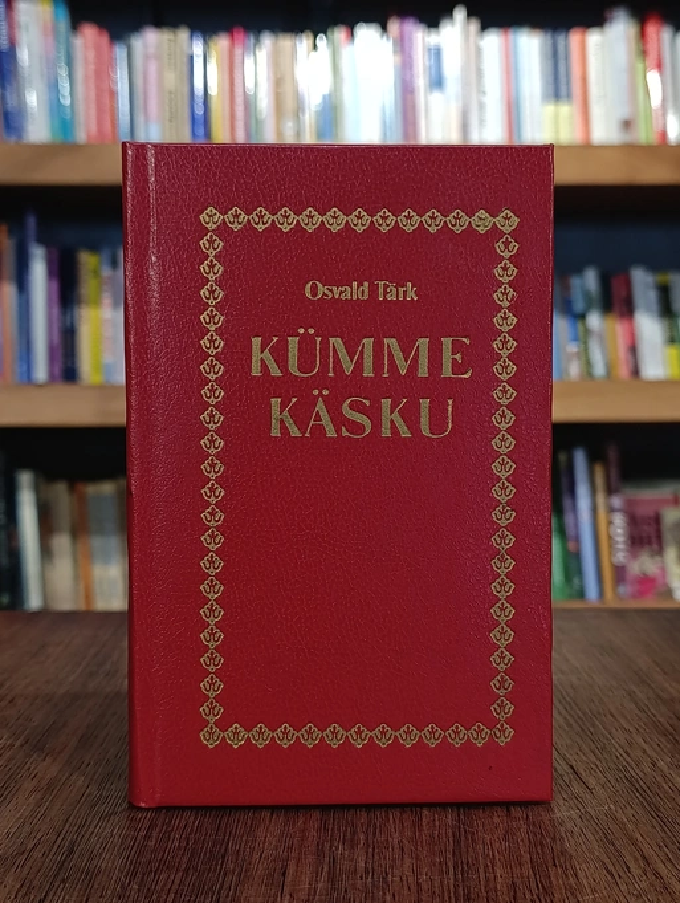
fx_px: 1149
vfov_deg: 42.9
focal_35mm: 44
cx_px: 340
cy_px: 452
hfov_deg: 33.0
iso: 404
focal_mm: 6.11
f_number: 1.65
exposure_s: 1/100
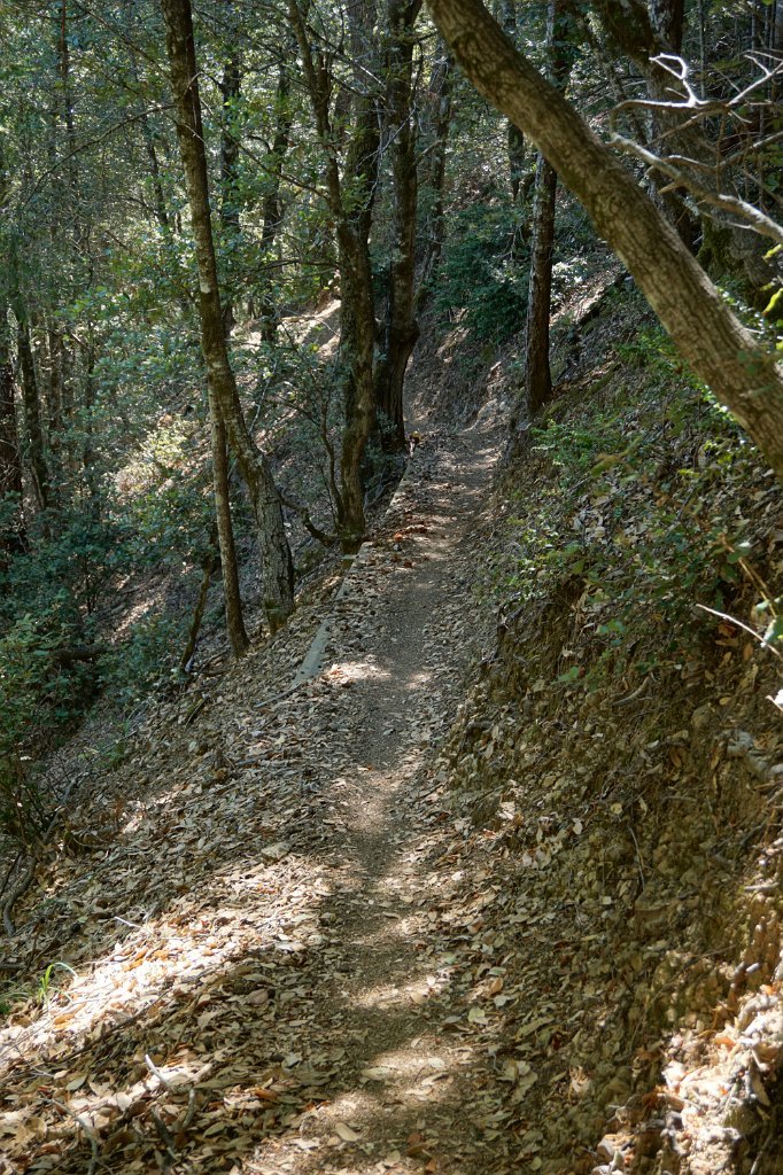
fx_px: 1371
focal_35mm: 42
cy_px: 588
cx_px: 392
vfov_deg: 46.4
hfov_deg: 31.9
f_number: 4.5
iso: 200
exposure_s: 1/60
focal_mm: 28
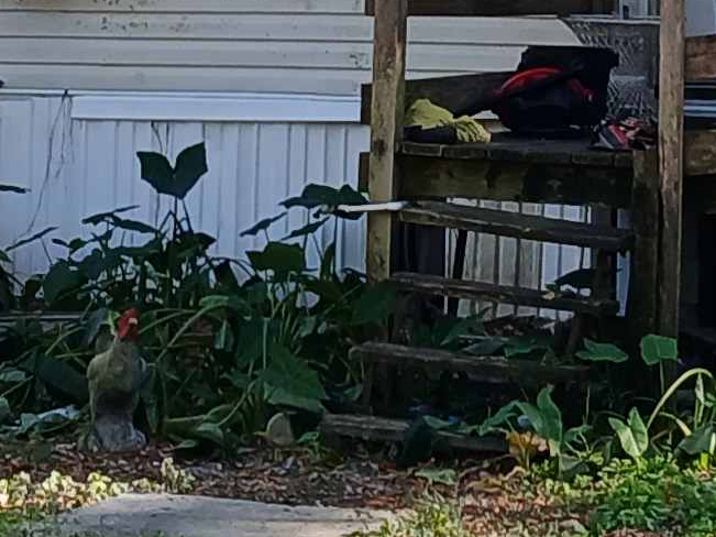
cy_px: -199
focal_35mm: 163
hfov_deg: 12.1
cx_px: 493
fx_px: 3371
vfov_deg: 8.9
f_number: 1.8
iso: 40
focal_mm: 3.98
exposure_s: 1/120
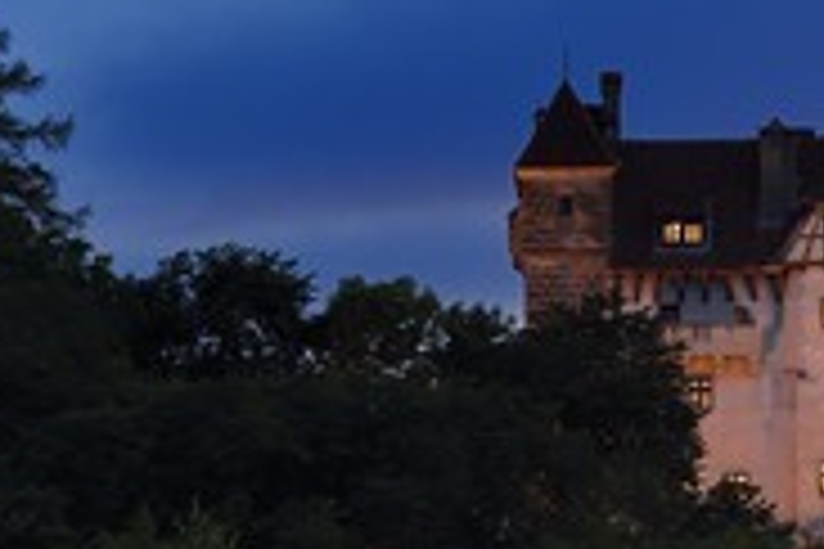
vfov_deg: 4.1
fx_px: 7621
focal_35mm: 333
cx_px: 808
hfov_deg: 6.2
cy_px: 184
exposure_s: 1/13
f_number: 5.6
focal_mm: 145
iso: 1600
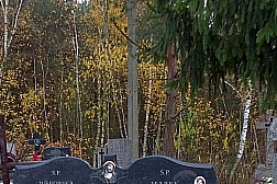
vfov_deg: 18.9
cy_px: 249
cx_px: 85
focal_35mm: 66
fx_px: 508
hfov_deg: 30.2
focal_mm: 4.5
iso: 200
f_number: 2.8
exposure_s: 1/60
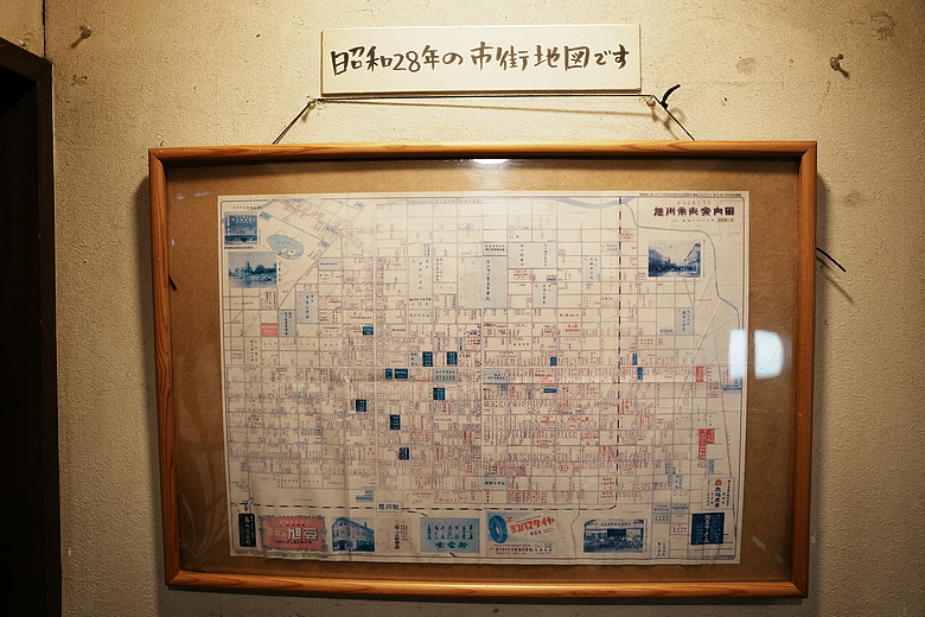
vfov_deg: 48.6
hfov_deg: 68.2
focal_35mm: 27
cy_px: 308
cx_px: 462
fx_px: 683
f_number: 2.8
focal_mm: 26.6
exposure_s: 1/25
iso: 250
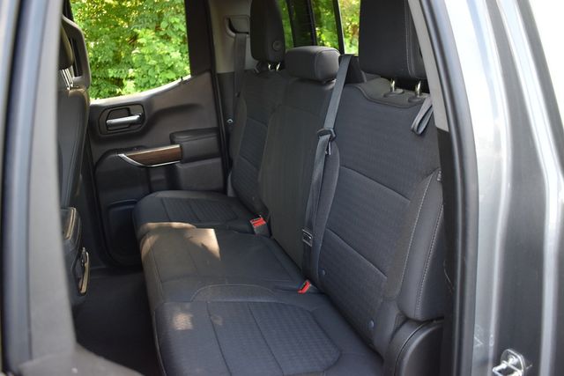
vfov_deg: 41.7
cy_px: 188
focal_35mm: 32
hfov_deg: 59.5
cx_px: 282
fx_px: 494
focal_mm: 21
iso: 800
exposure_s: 1/125
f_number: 3.8
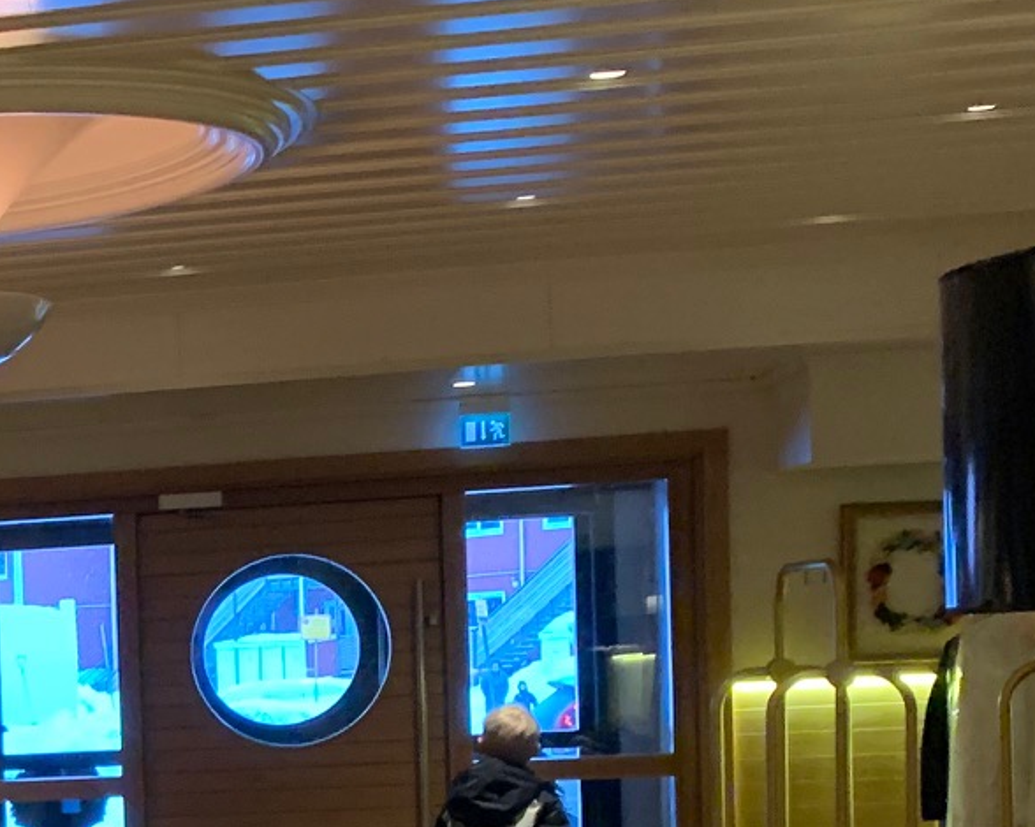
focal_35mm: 87
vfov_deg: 17.1
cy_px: 883
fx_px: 2664
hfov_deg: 19.9
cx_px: -377
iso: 400
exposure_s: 1/33
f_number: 1.8
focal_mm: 4.25
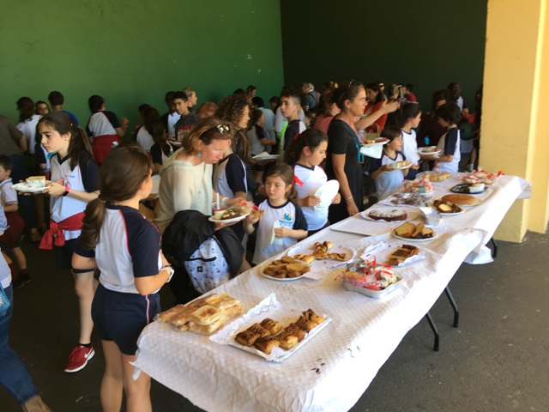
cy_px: 206
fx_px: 460
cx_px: 274
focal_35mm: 29
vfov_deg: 48.2
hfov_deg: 61.7
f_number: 2.2
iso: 25
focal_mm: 4.15
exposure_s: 1/50
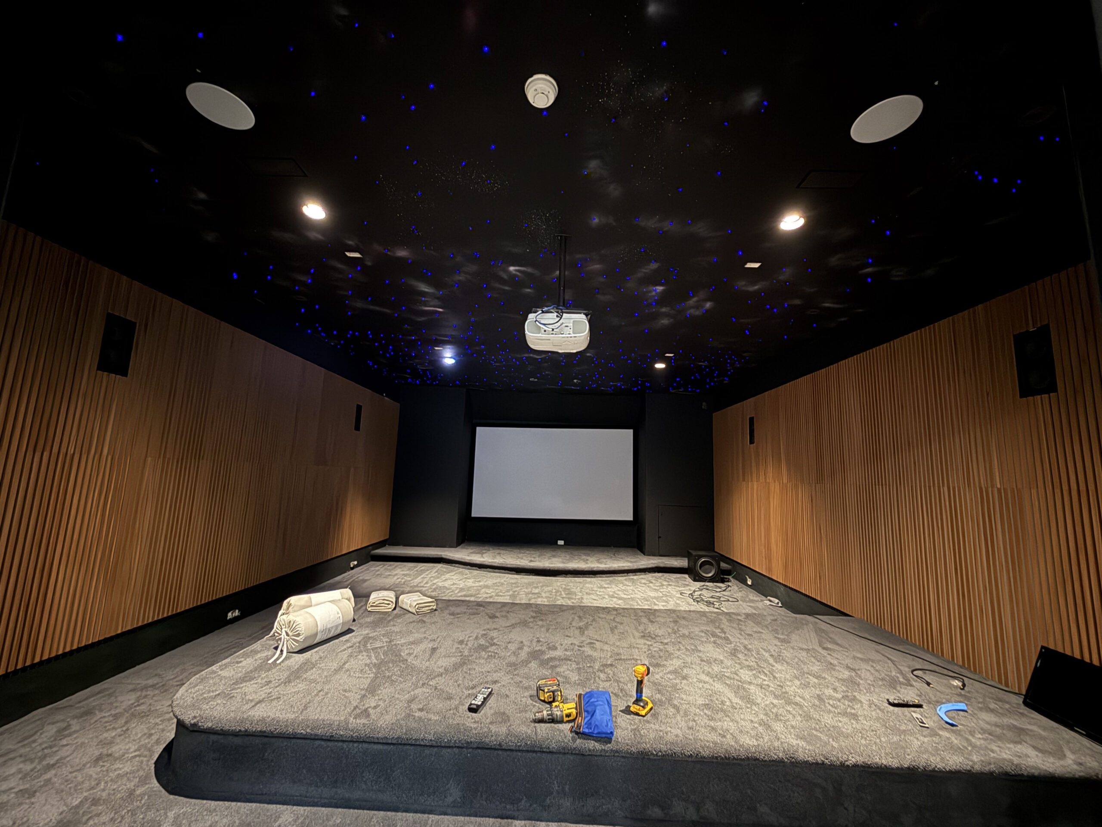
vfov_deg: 85.7
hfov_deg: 102.1
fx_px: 446
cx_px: 551
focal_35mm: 14
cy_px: 414
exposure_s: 1/9
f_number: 2.2
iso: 640
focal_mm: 2.22
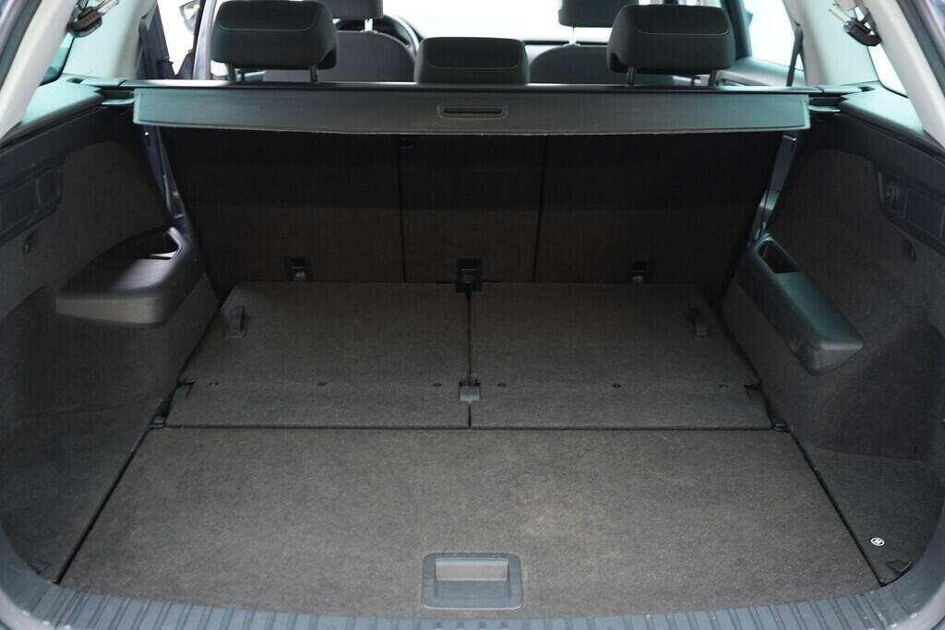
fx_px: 945
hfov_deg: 53.1
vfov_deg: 36.9
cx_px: 472
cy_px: 315
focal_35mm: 36
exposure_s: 1/40
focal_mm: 24
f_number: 2.8
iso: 640
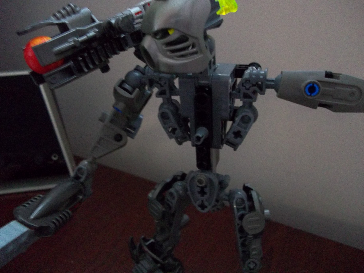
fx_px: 336
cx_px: 182
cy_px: 136
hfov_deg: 56.8
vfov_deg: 44.2
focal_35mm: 32
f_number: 2.9
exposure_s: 1/8
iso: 320
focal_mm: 5.7
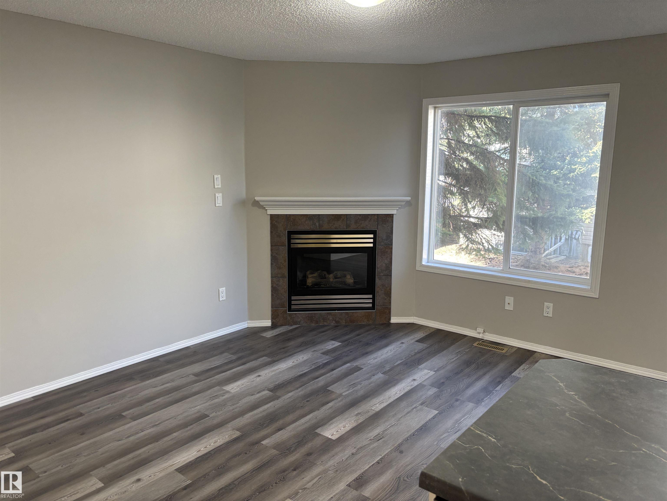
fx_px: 501
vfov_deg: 53.1
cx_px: 334
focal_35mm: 26
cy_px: 250
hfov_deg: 67.3
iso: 100
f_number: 1.6
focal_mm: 5.96
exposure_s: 1/120
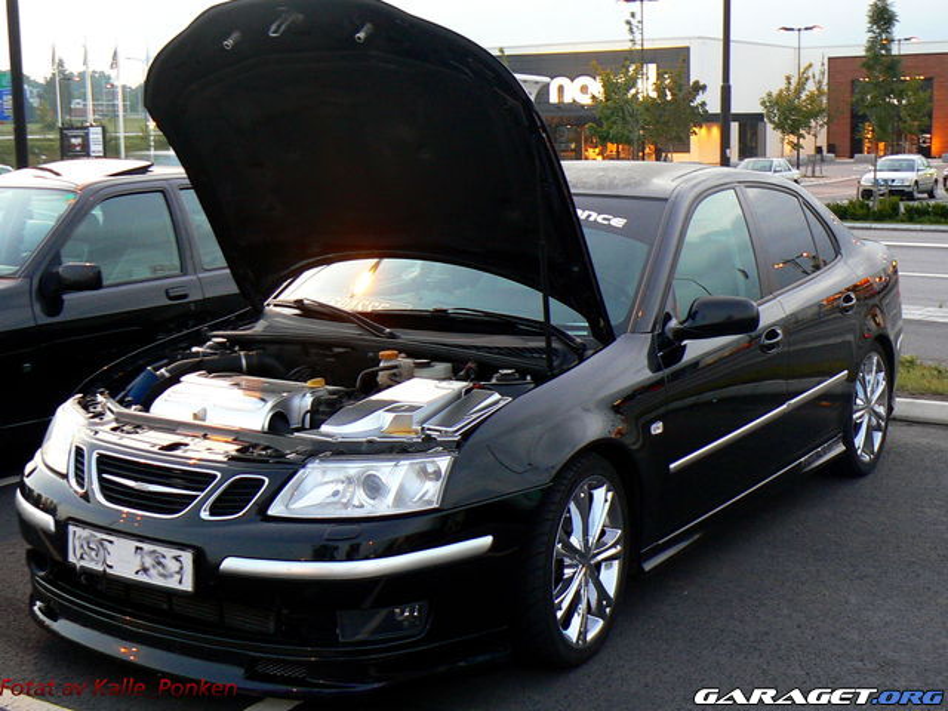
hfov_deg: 37.5
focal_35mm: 51
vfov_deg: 28.6
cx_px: 474
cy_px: 356
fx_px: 1397
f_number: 2.8
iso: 80
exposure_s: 1/3.2
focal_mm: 6.9
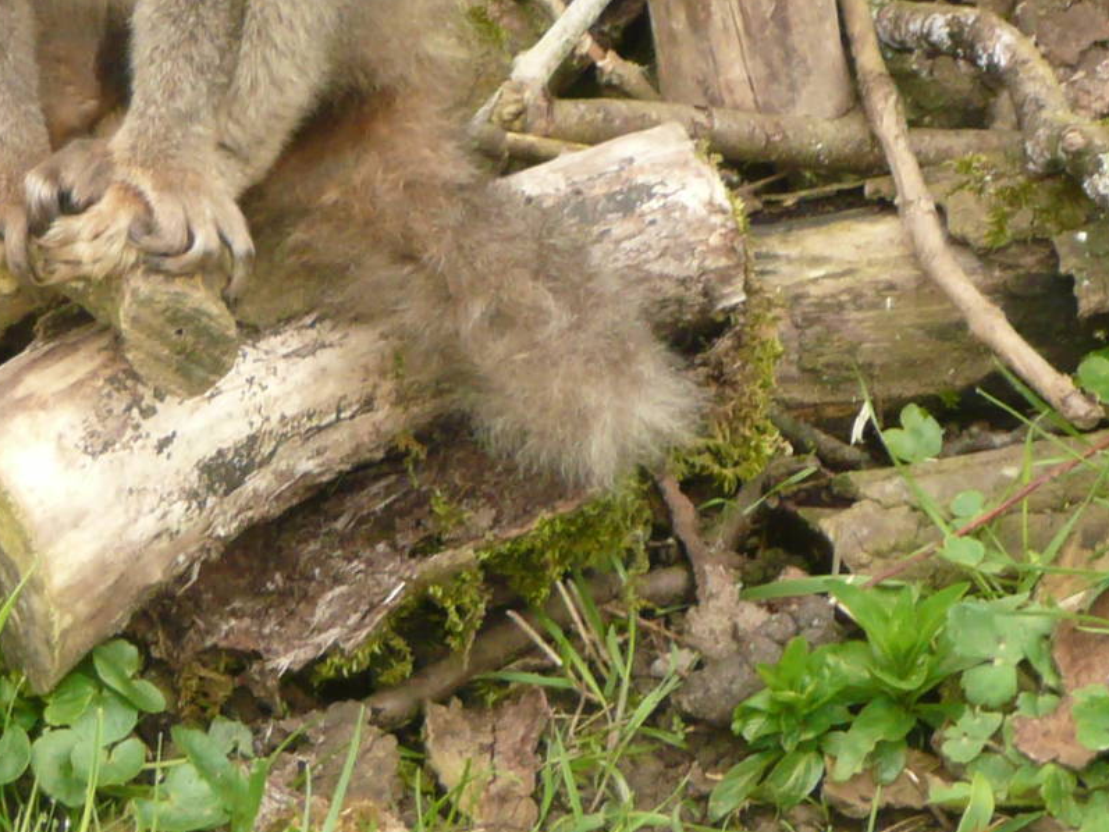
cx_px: 49
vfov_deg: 4.8
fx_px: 9901
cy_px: 7
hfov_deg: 6.4
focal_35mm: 309
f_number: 4.7
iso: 200
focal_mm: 16.9
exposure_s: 1/80
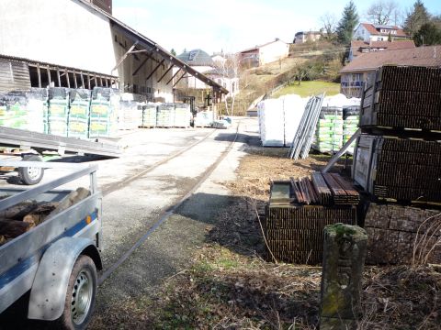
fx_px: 408
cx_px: 220
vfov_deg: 44.2
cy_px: 165
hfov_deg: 56.8
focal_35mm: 32
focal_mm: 5.2
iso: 100
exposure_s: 1/200
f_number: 4
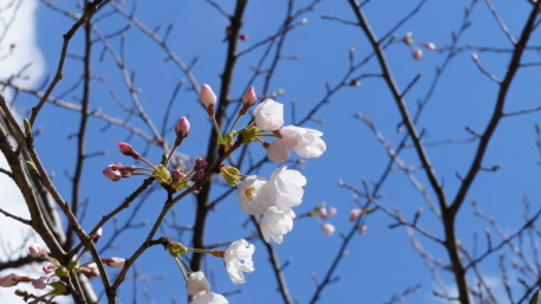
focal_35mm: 111
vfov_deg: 10.9
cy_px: 183
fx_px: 1587
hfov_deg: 19.3
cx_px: 290
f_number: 13
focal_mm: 55
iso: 200
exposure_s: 1/250
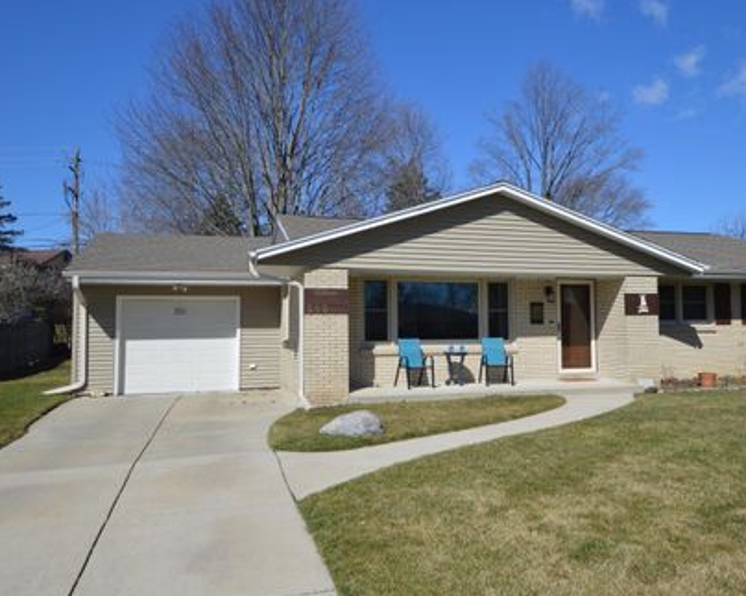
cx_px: 456
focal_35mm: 30
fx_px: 653
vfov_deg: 49.1
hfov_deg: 58.9
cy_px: 301
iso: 100
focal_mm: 17
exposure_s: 1/320
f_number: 9
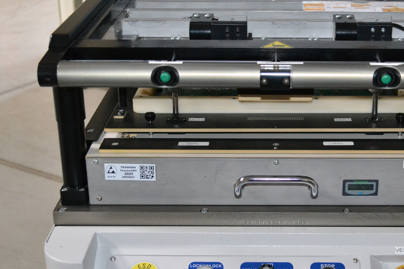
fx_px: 806
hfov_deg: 27.9
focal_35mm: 72
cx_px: 285
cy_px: 150
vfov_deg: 19.0
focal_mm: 29
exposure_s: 1/60
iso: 2200
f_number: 4.5
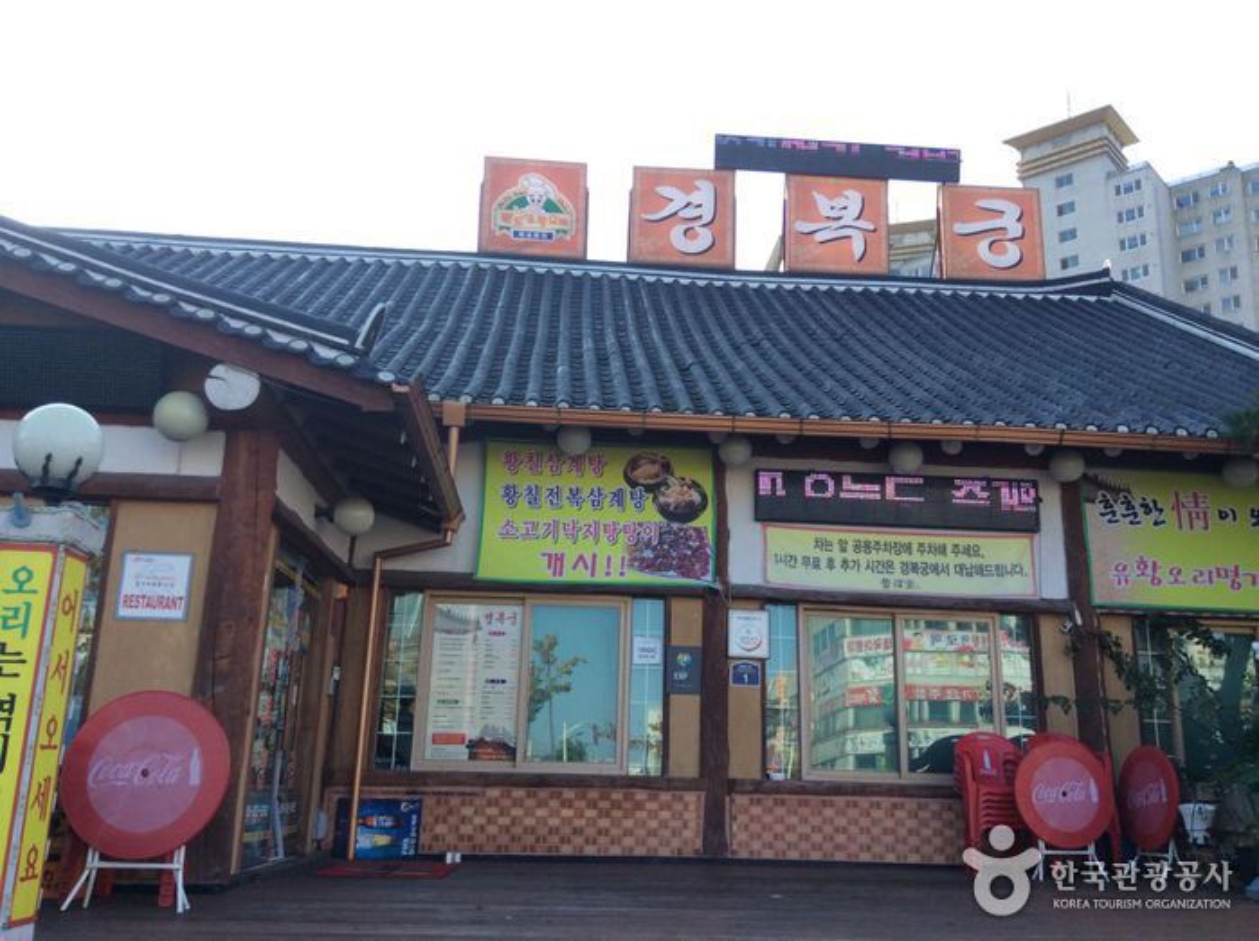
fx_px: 1198
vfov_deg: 42.8
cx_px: 630
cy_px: 470
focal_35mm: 33
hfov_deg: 55.4
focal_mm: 3.3
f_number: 2.4
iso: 32
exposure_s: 1/362
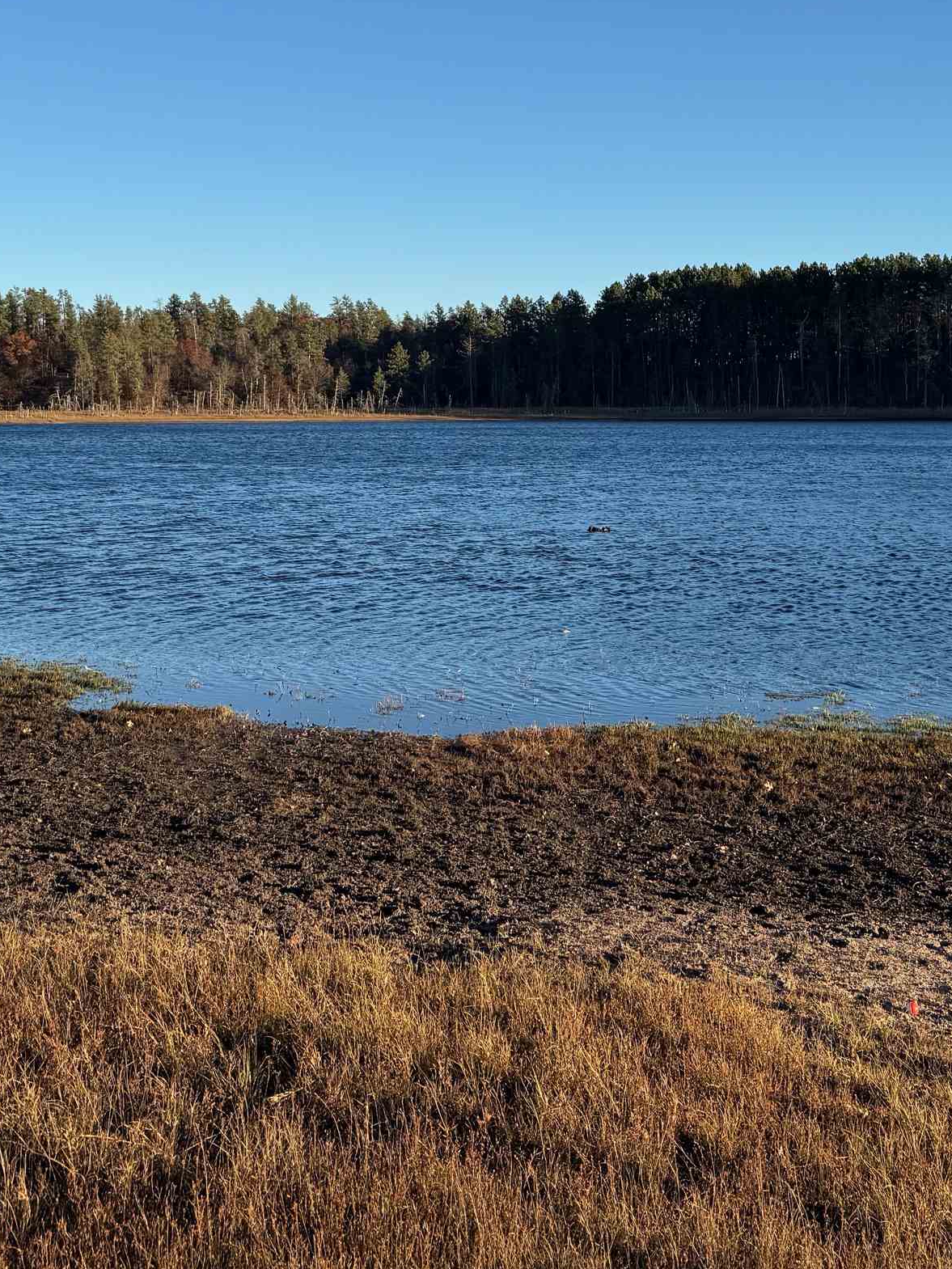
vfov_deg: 39.9
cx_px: 455
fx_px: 1723
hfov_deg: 30.9
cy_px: 417
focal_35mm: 47
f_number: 1.78
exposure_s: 1/2604
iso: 80
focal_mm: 6.76
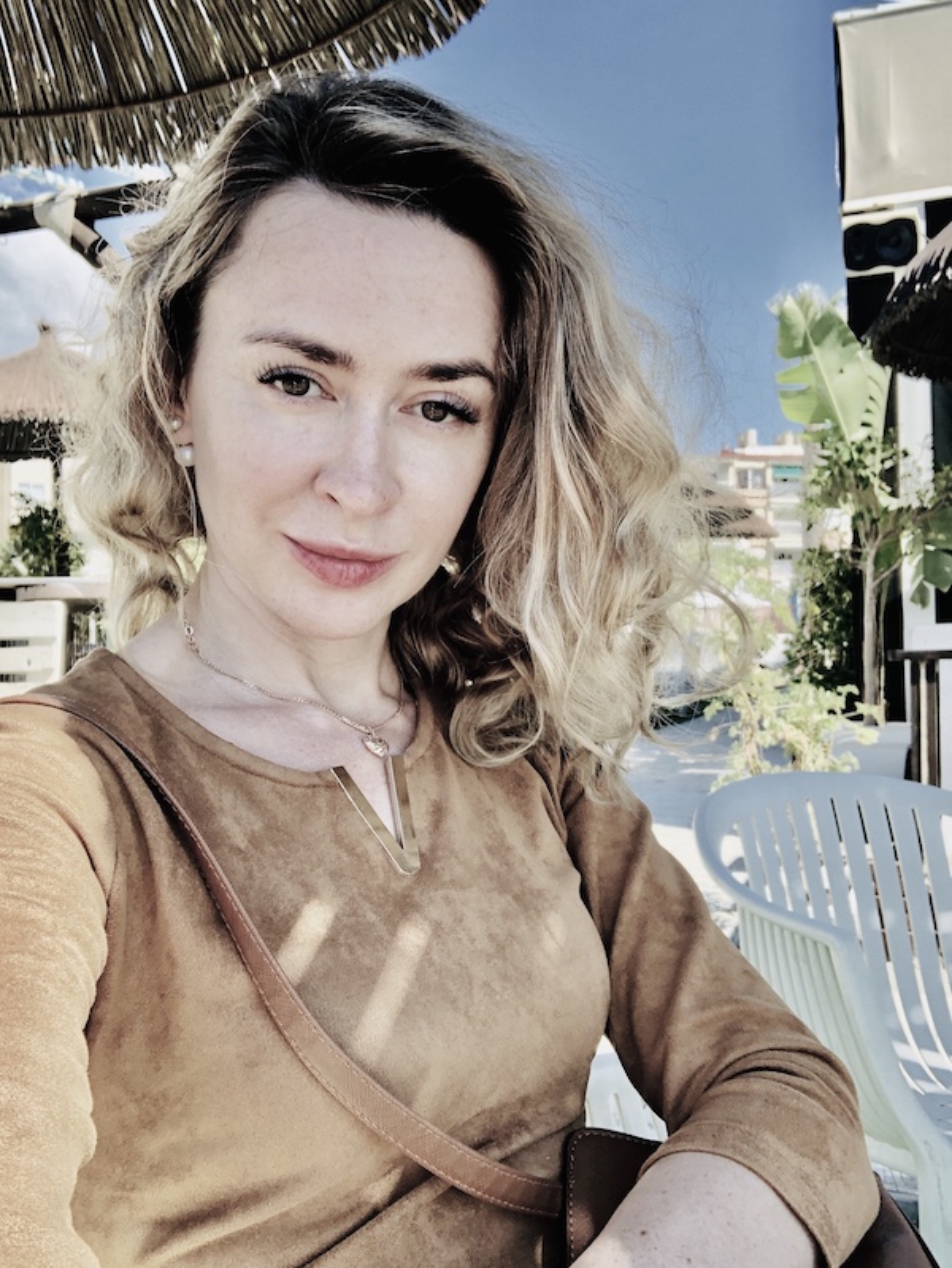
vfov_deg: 56.8
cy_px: 634
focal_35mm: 32
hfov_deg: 44.2
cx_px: 476
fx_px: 1172
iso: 20
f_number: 2.2
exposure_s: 1/268
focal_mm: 2.87
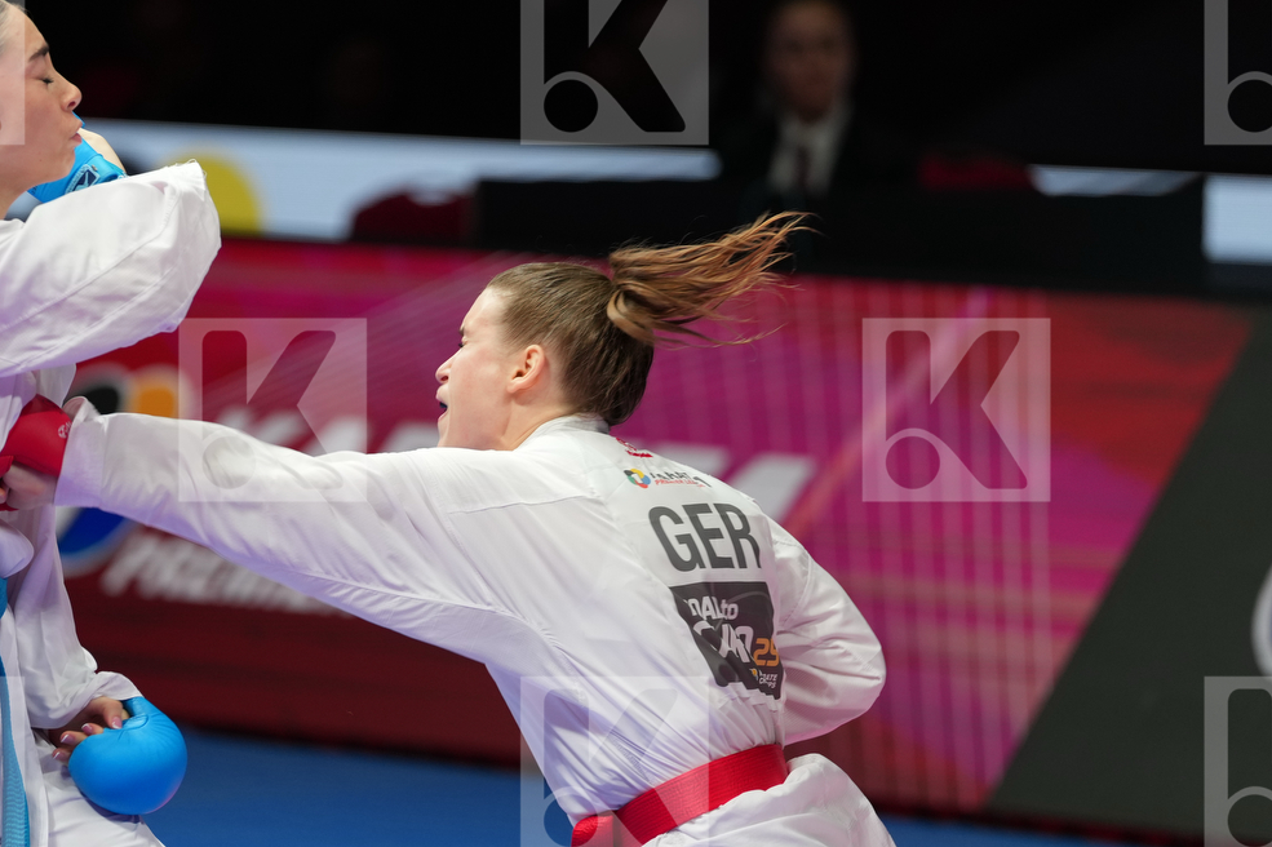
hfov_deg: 6.3
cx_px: 615
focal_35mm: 325
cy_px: 411
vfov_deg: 4.2
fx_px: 11479
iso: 640
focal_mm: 200
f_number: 2.8
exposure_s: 1/1000
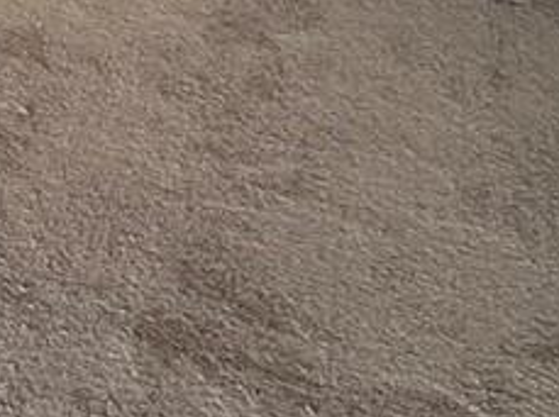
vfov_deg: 12.2
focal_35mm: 98
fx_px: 1580
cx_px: -735
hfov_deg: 14.4
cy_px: -571
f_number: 2.2
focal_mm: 2.22
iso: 200
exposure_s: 1/120
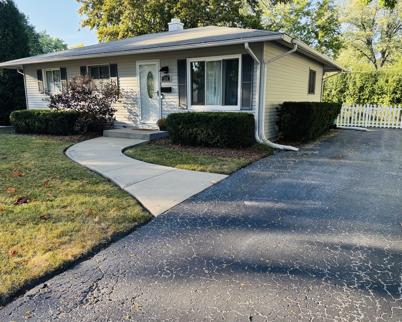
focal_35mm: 26
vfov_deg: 54.9
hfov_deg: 66.0
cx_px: 208
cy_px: 160
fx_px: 309
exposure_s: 1/269
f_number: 1.78
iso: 64
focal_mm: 6.76
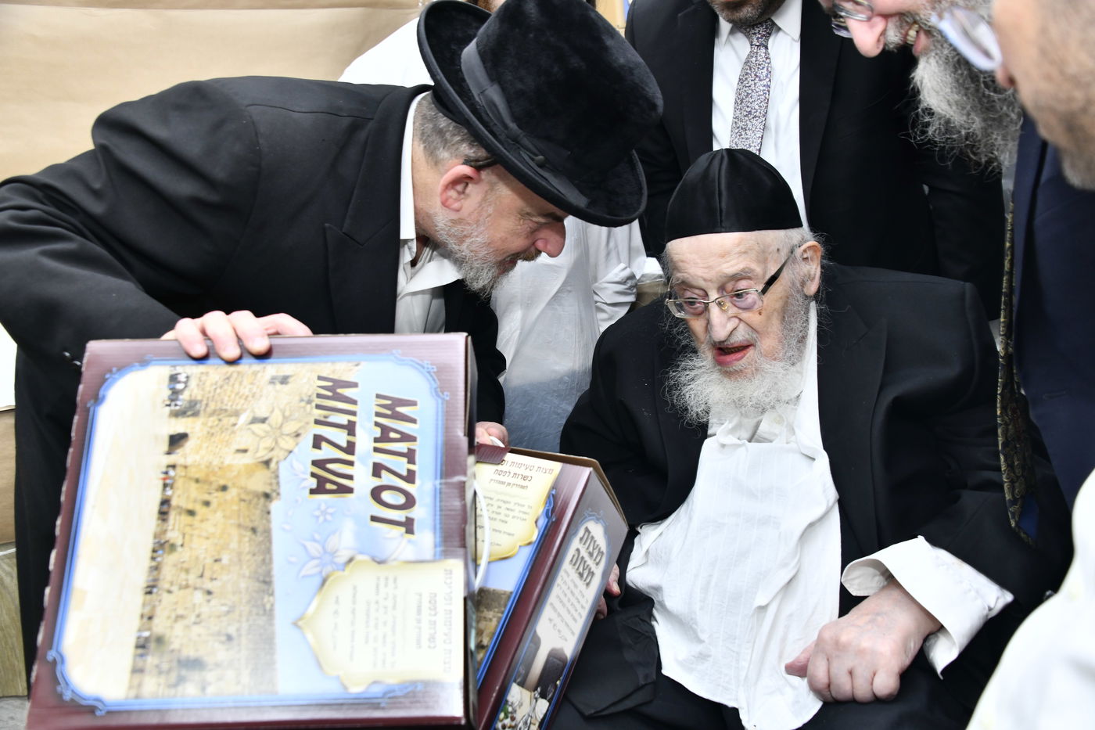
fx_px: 1156
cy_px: 365
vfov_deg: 35.0
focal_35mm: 38
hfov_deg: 50.7
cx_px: 548
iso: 640
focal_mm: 38
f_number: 5.6
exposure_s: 1/125
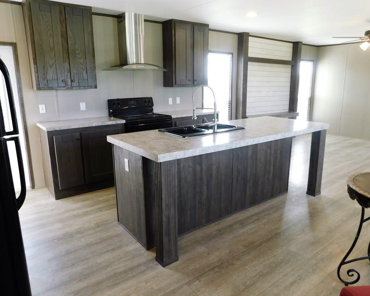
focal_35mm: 25
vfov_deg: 56.8
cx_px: 191
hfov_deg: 68.1
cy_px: 142
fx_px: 274
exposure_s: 1/30
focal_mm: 4
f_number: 3
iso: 125
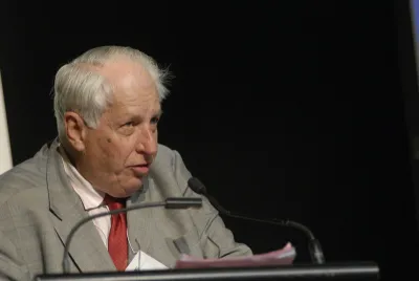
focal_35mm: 218
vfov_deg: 6.3
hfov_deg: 9.4
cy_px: 140
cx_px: 210
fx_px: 2535
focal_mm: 145
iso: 500
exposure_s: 1/80
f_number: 2.8
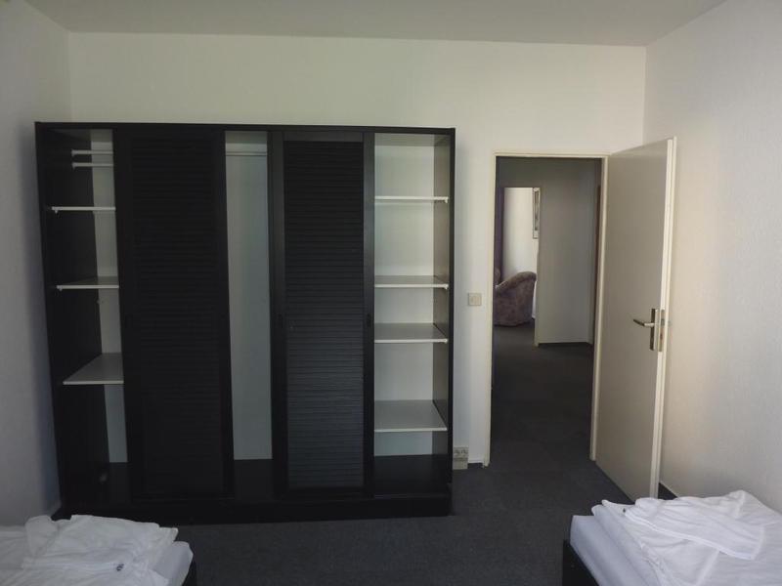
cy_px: 293
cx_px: 391
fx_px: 565
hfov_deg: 69.4
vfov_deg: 54.9
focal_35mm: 25
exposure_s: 1/30
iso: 100
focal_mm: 4.1
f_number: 3.3
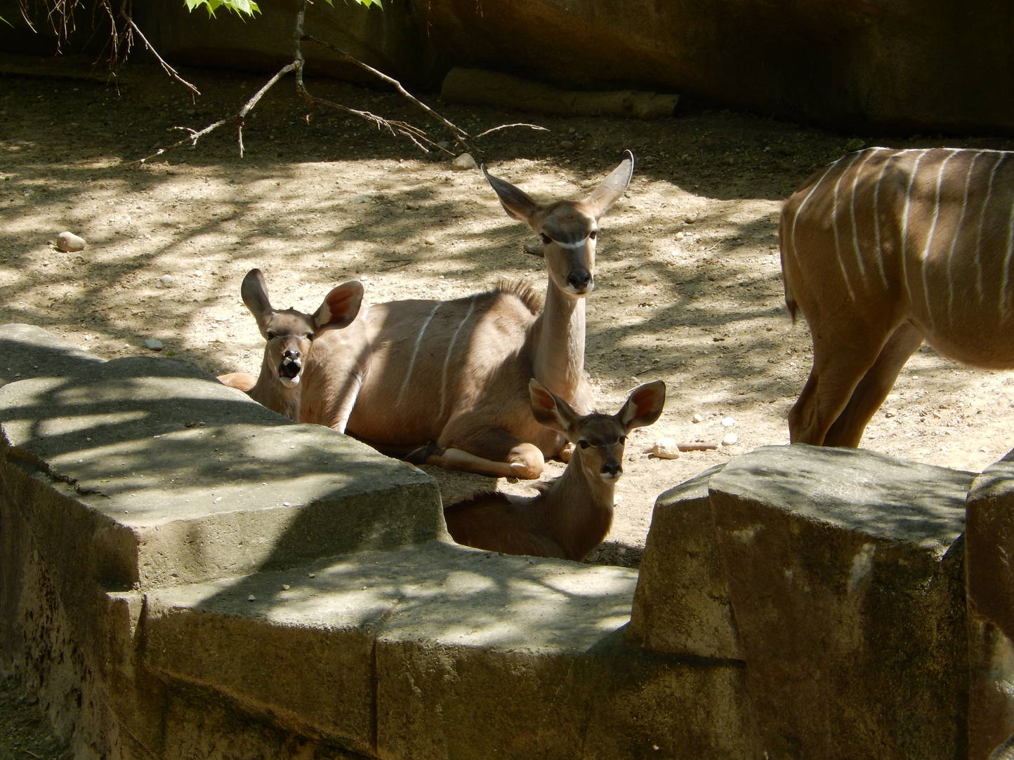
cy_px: 346
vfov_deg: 7.2
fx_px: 6005
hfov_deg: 9.7
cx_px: 500
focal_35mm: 205
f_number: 5.7
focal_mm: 33.3
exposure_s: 1/250
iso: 160
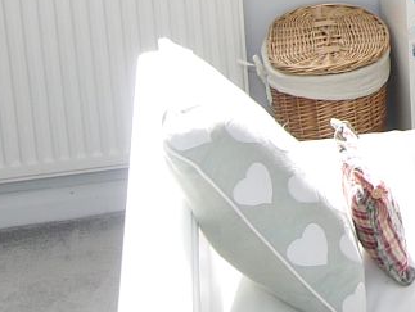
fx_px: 1368
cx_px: 666
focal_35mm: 114
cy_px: -119
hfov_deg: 15.6
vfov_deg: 12.5
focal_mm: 9
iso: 100
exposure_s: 1/125
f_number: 4.5
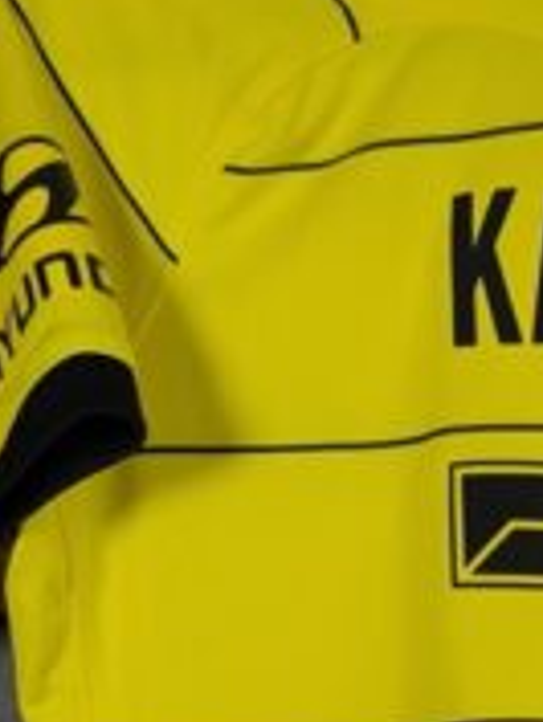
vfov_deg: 17.6
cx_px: 665
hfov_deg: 13.8
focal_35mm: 104
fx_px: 2173
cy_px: 963
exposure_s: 1/160
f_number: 1.6
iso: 400
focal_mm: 6.57
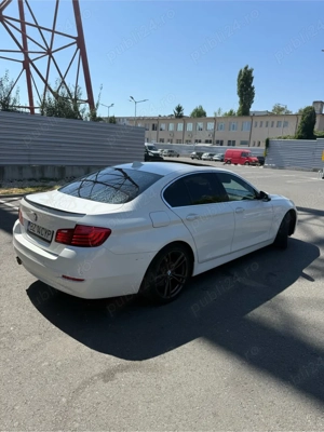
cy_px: 216
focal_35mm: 24
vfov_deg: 71.6
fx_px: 300
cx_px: 162
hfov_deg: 56.8
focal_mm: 6.76
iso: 80
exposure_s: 1/3953
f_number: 1.78
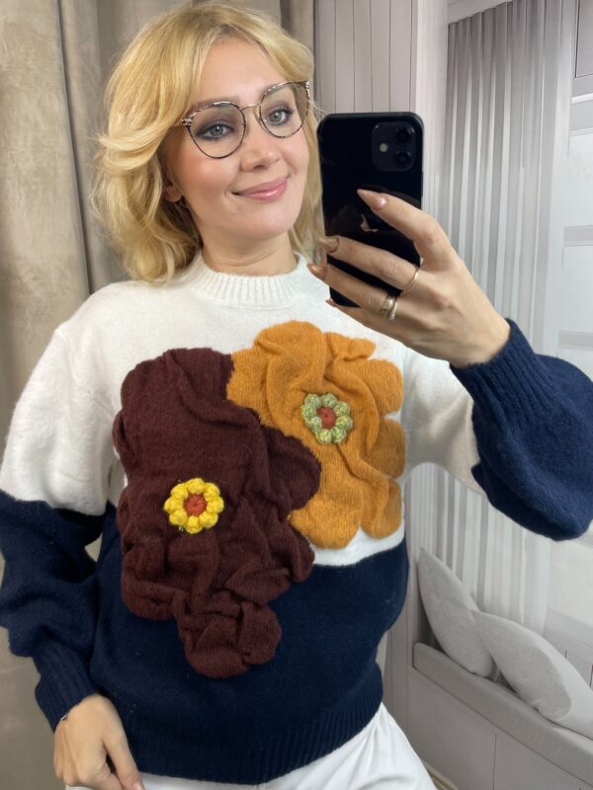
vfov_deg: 67.3
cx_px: 296
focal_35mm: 26
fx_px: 594
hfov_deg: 53.1
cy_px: 395
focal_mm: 4.2
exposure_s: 1/100
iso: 40
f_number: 1.6
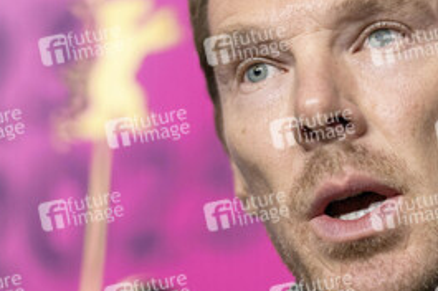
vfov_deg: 3.8
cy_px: 88
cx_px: 269
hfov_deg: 5.8
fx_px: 4338
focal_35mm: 357
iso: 1600
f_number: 2.8
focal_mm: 140
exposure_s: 1/240
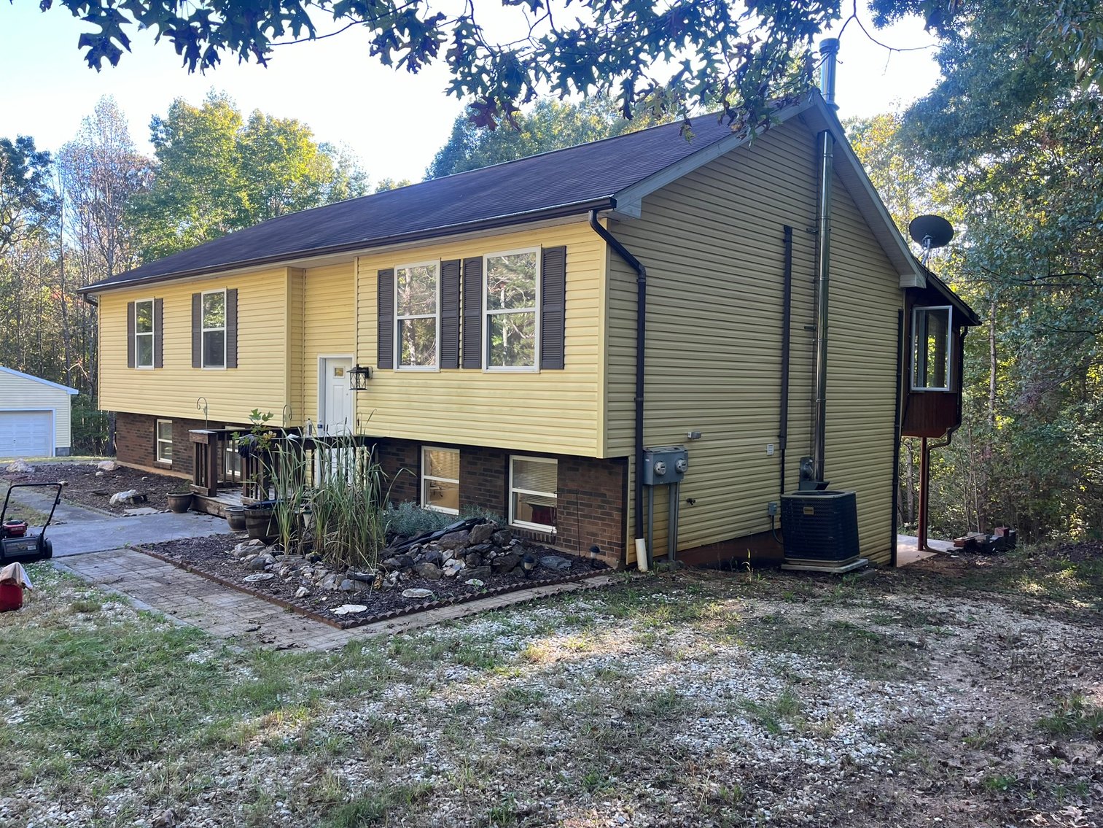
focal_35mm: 26
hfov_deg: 67.3
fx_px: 829
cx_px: 552
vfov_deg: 53.1
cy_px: 414
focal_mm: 5.1
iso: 32
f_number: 1.6
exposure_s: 1/129
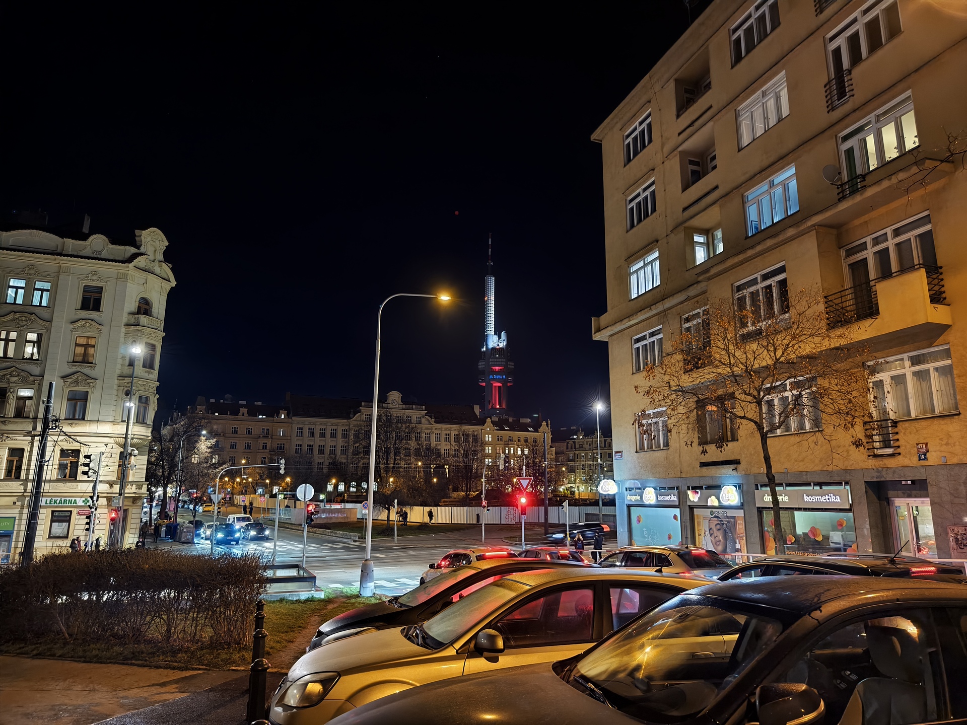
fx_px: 643
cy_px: 362
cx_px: 484
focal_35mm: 23
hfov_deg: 73.9
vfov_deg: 58.9
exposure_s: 1/25
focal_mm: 8.67
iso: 836
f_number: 1.75
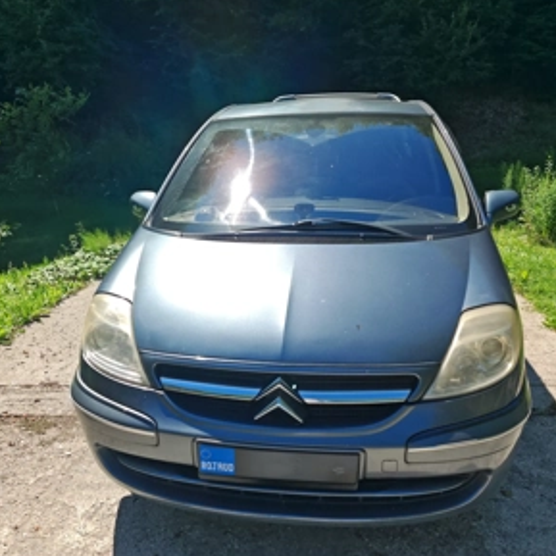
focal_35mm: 33
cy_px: 287
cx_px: 277
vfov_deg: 49.7
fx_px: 600
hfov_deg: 49.7
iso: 50
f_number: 1.6
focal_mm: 7.62
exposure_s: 1/2300
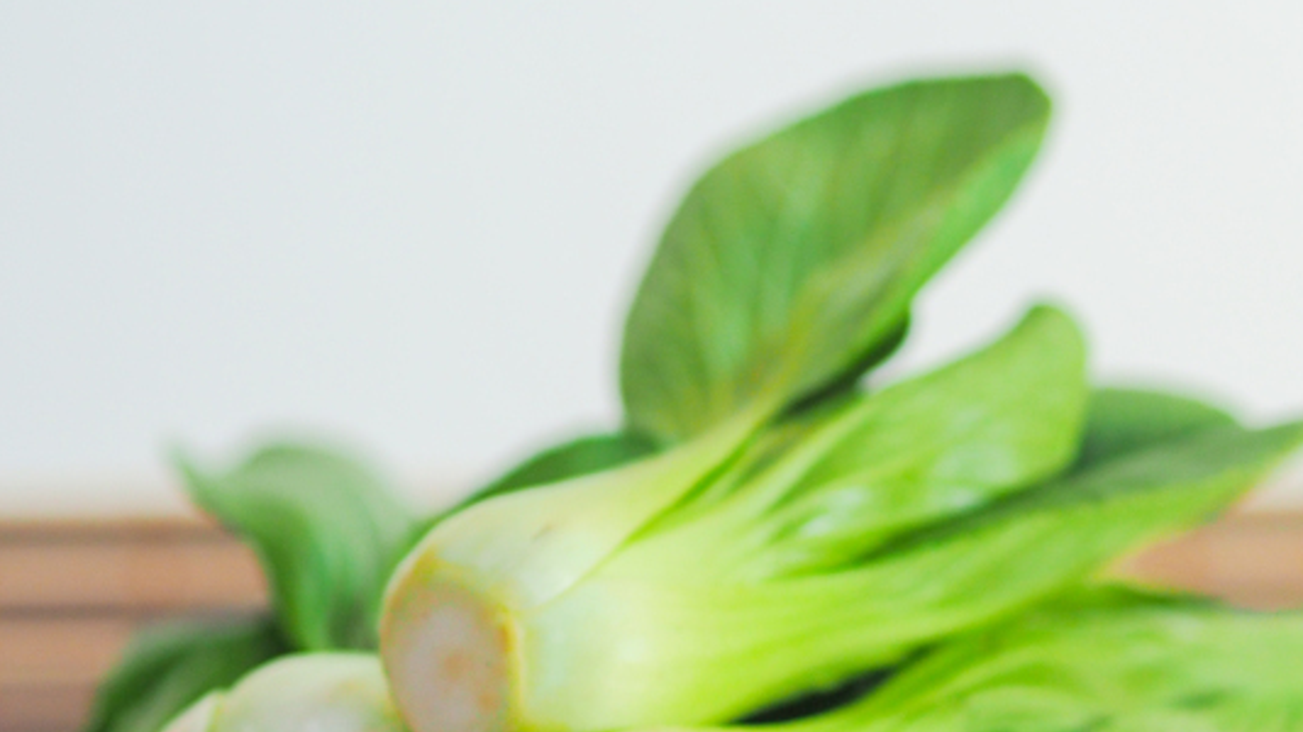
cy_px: 849
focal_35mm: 188
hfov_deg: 11.4
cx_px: 837
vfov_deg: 6.4
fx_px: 6494
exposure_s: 1/30
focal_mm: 45
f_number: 2
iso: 320
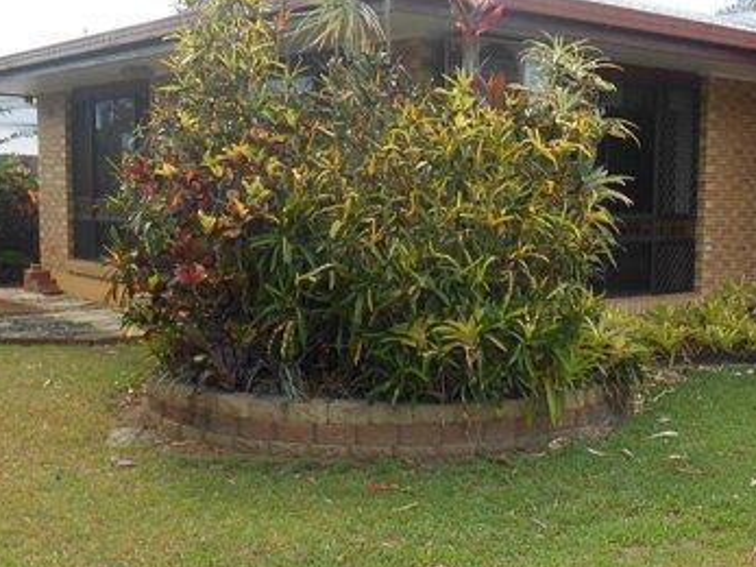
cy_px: 310
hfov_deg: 39.1
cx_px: 516
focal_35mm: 48
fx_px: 1048
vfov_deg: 30.2
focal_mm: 4.6
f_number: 3.5
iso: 80
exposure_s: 1/400
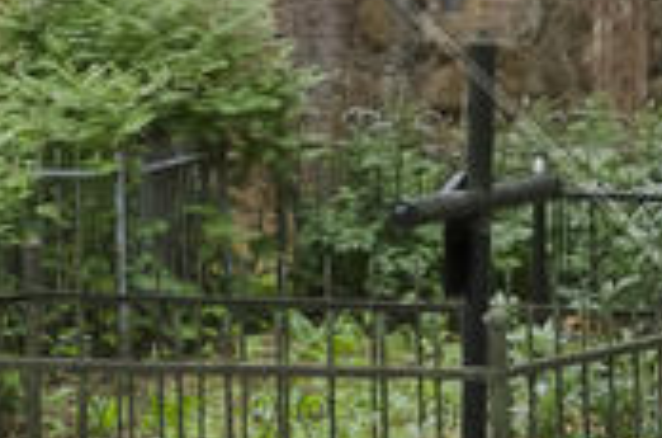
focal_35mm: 196
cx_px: 164
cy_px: -236
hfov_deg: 10.5
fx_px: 3594
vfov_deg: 6.9
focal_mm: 26
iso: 400
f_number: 5.6
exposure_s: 1/160
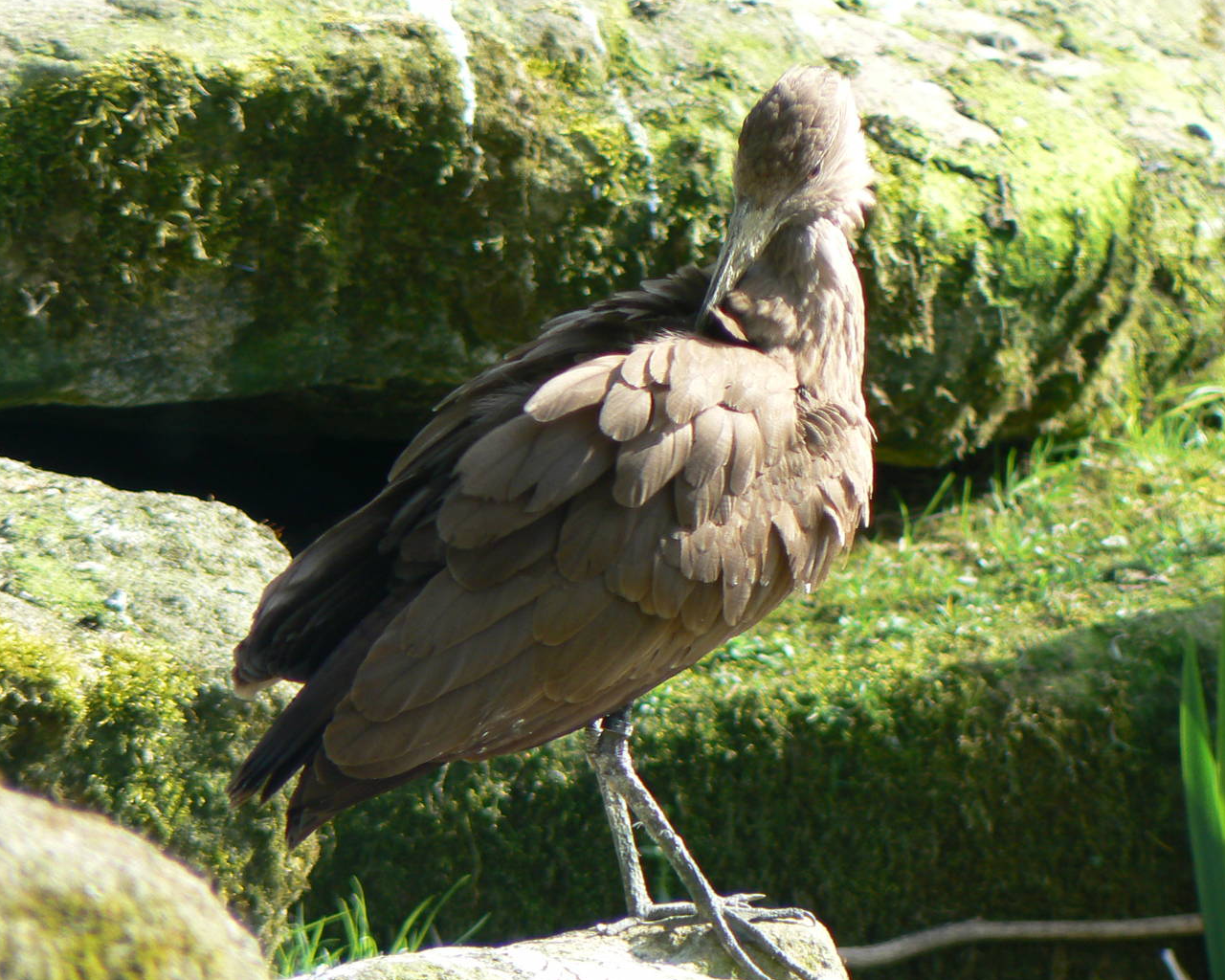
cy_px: 556
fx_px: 19107
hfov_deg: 3.7
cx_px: 625
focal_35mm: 527
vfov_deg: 2.9
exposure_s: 1/100
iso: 80
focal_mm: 72
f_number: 5
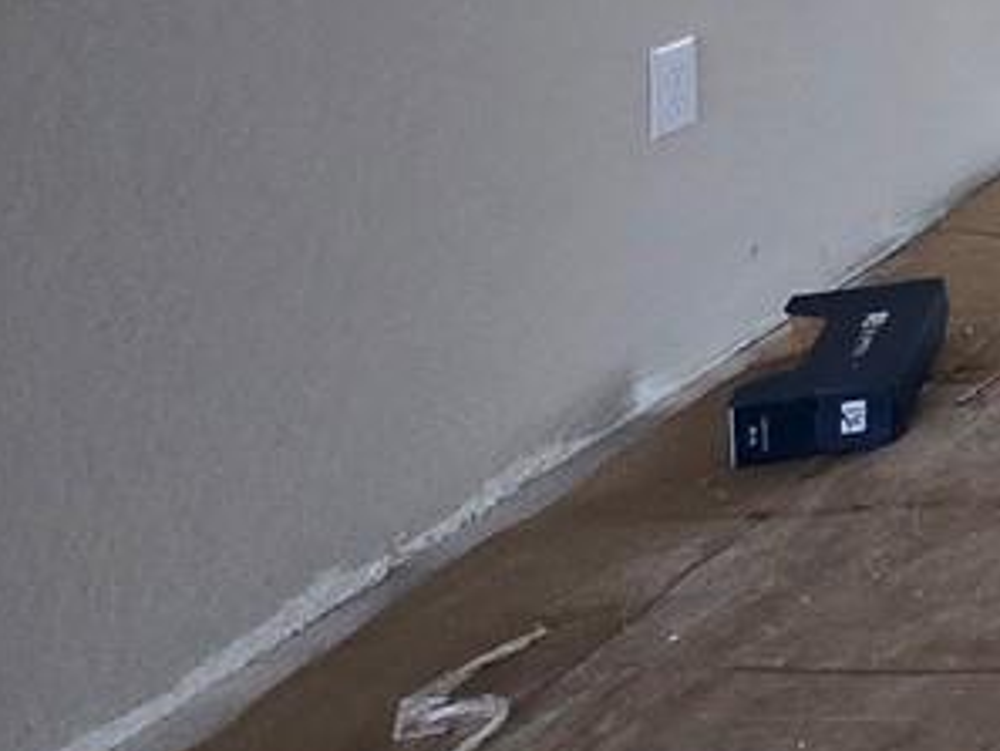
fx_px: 2023
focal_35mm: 70
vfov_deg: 17.4
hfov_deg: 16.0
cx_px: 2296
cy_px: -573
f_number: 2.2
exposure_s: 1/60
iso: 160
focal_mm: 2.2
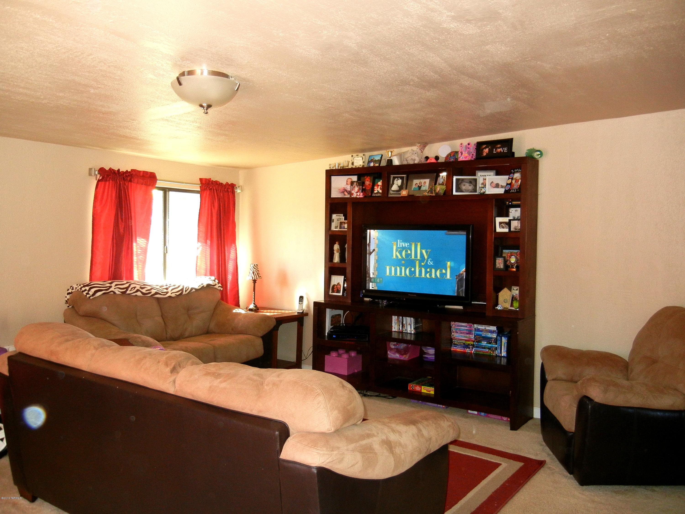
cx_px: 342
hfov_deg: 60.0
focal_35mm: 30
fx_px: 594
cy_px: 257
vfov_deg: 46.8
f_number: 3.5
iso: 271
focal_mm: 5.4
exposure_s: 1/30
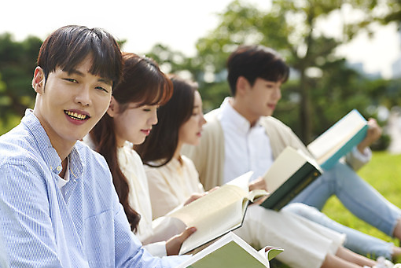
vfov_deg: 13.6
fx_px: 1126
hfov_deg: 20.2
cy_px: 146
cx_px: 173
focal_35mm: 101
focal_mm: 86
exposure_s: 1/1250
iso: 320
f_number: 3.5
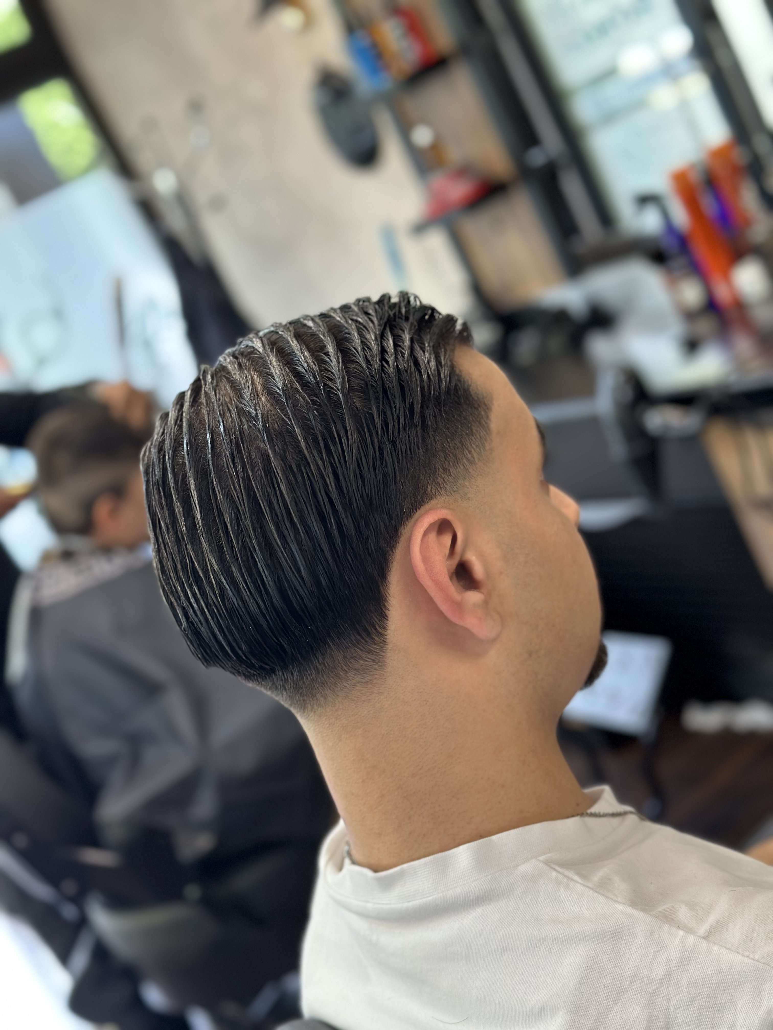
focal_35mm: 48
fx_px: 1429
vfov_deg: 39.7
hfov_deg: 30.3
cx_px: 386
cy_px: 515
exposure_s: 1/73
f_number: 1.78
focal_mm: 6.86
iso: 125
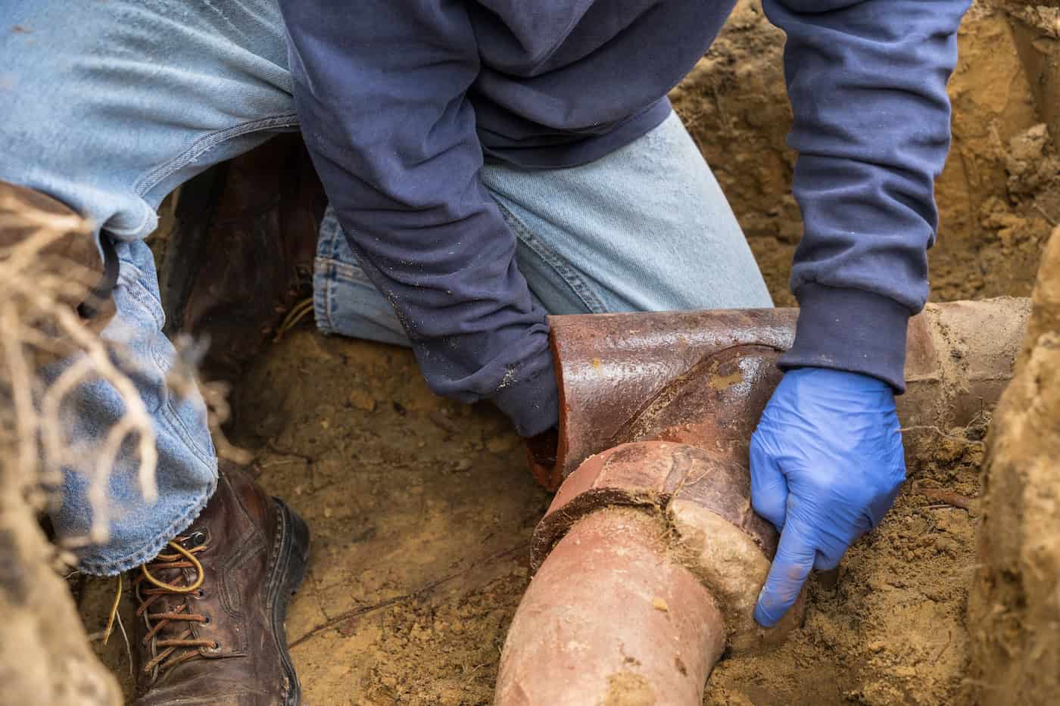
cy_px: 353
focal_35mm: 55
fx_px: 1619
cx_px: 530
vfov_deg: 24.6
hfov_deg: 36.3
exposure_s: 1/160
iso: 500
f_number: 5
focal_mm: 55
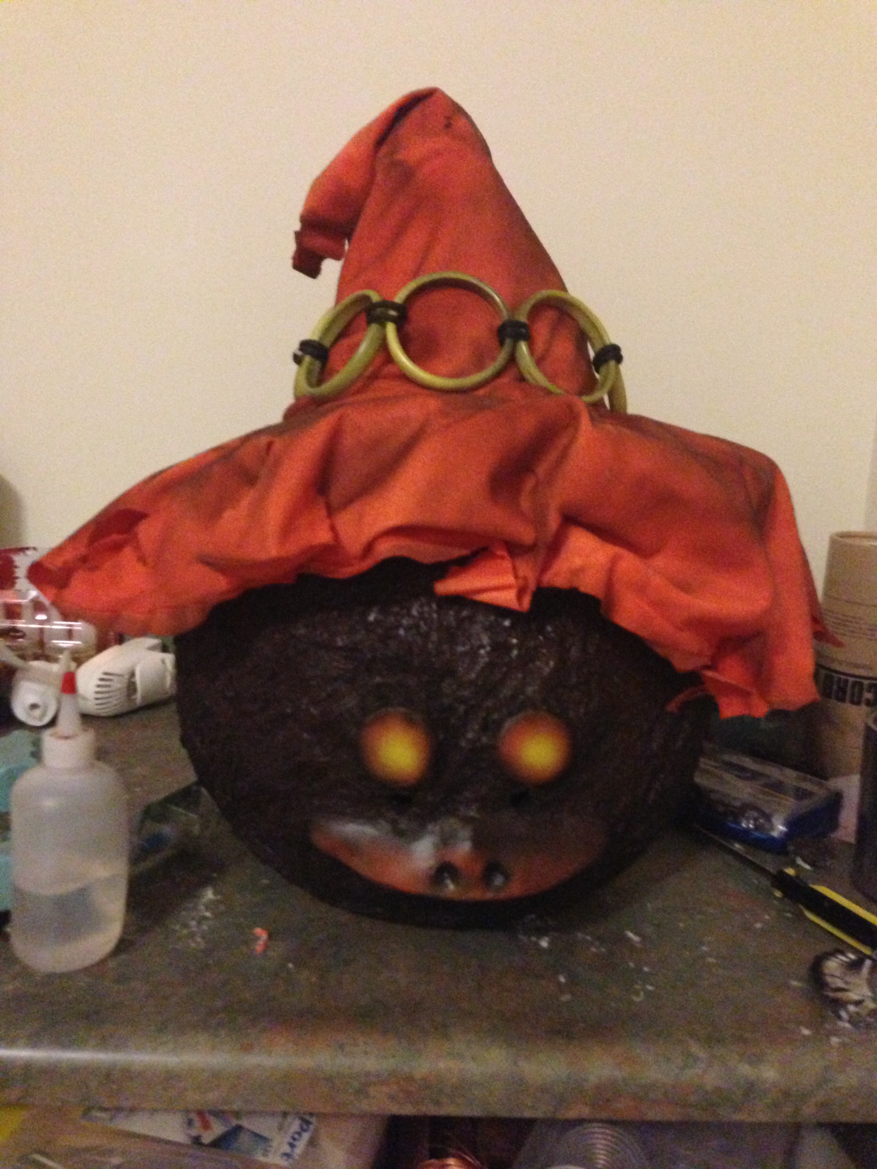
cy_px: 584
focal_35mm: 33
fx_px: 1115
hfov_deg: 42.9
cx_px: 438
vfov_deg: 55.4
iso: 800
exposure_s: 1/15
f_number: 2.4
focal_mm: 4.13
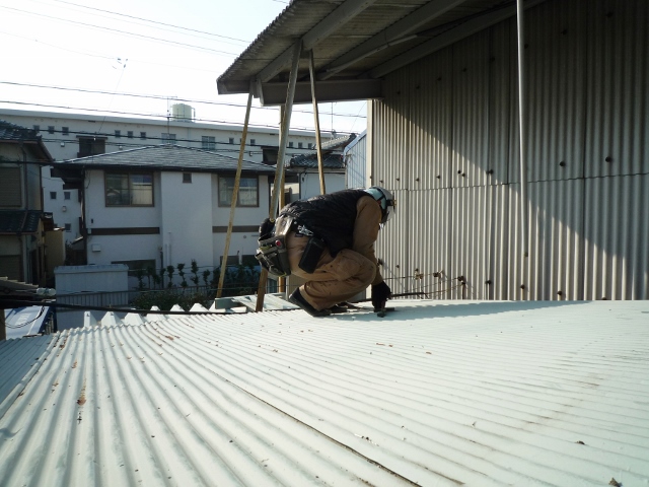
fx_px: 469
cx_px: 324
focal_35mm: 25
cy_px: 244
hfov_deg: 69.4
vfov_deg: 54.9
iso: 100
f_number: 4
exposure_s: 1/640
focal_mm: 4.4
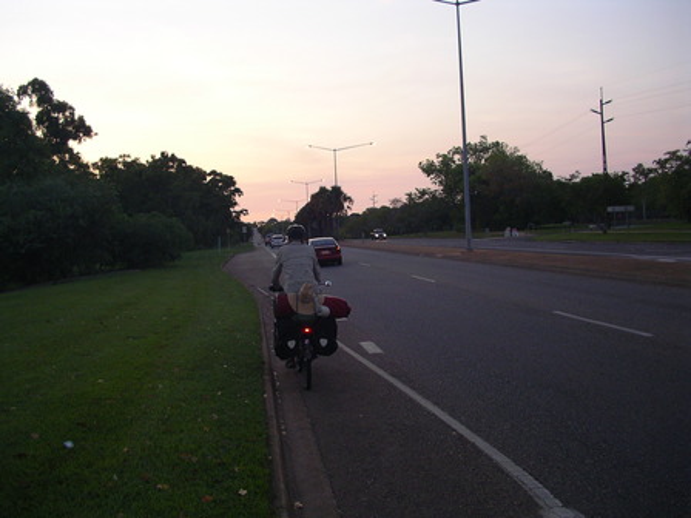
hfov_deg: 50.1
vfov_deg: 38.7
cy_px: 259
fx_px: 739
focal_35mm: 37
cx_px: 346
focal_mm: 5.7
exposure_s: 1/80
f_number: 2.8
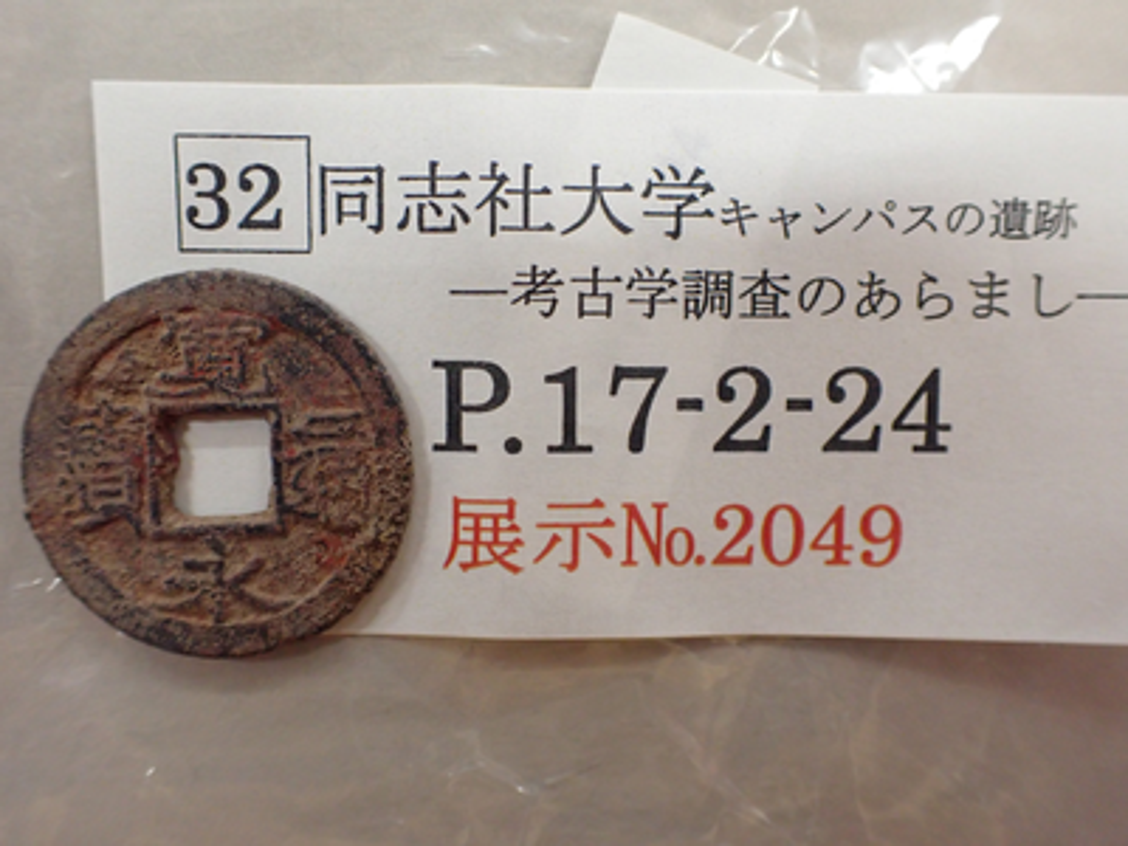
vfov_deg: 46.8
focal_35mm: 30
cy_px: 423
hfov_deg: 60.0
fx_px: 978
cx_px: 564
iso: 800
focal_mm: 5.4
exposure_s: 1/125
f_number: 2.3
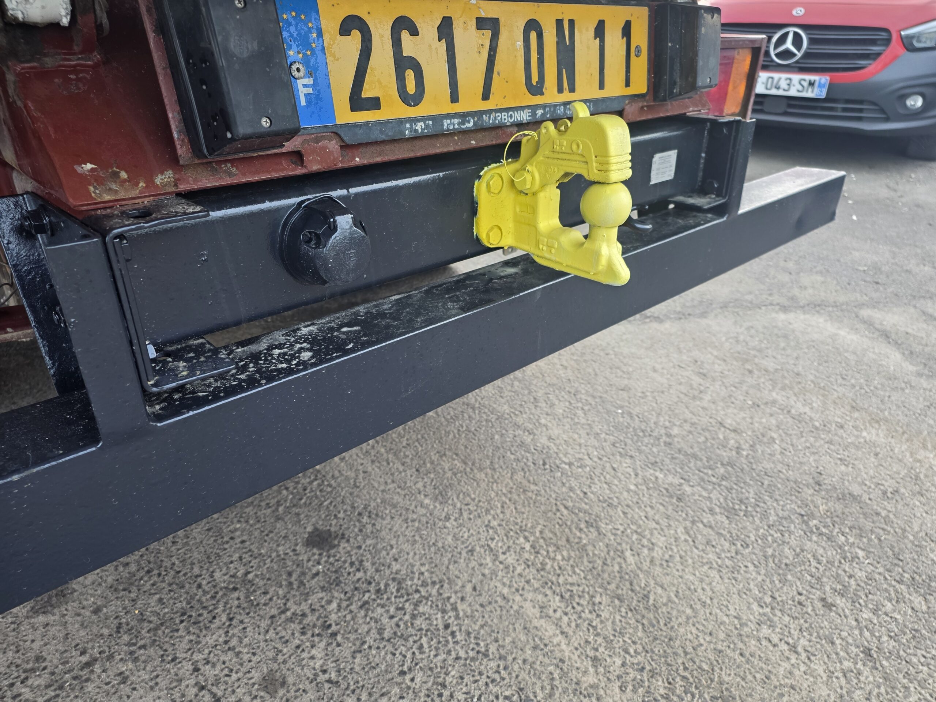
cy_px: 351
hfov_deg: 73.9
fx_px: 622
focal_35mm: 23
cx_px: 468
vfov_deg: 58.9
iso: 160
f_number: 1.7
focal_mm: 6.25
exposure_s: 1/100
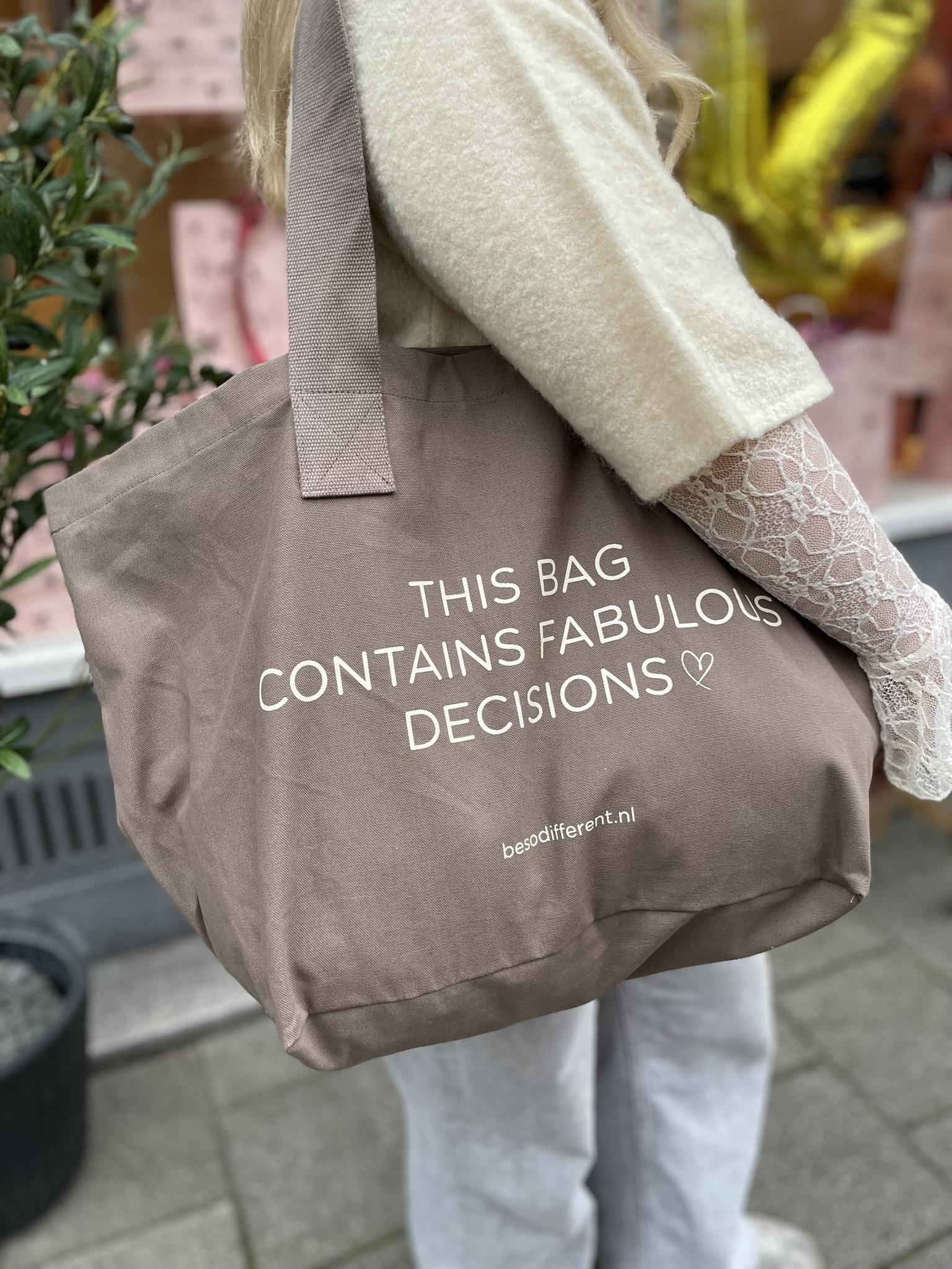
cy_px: 634
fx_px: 953
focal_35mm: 26
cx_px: 476
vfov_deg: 67.3
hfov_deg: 53.1
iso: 64
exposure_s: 1/121
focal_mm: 4.2
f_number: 1.6
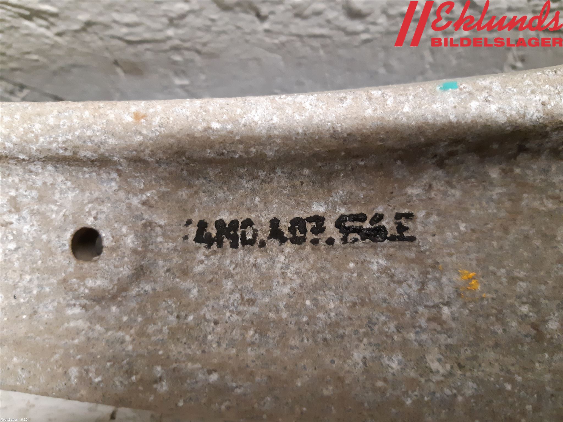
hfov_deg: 67.3
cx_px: 282
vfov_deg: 53.1
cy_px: 211
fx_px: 423
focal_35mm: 26
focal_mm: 3.93
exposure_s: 1/25
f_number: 1.7
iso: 400
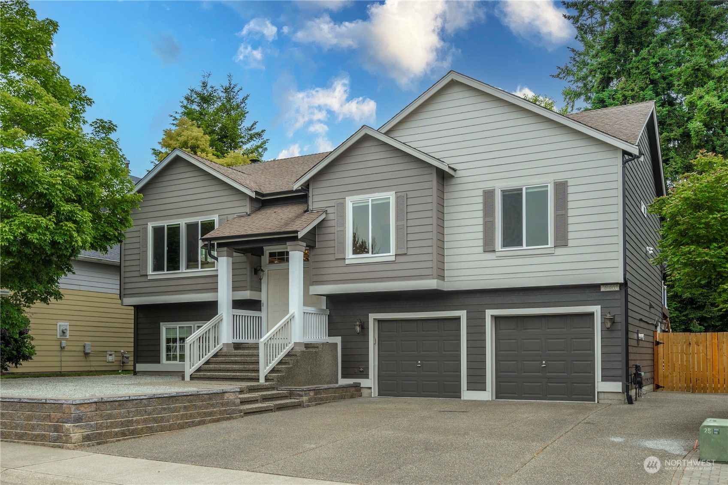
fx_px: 485
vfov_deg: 53.1
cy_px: 242
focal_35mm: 24
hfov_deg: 73.7
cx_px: 364
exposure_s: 1/125
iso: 125
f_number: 7.1
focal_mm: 24
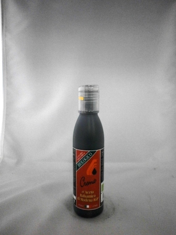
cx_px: 88
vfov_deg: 65.3
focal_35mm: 27
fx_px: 183
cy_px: 118
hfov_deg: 51.4
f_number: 2.9
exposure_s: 1/50
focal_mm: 4.8
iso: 800
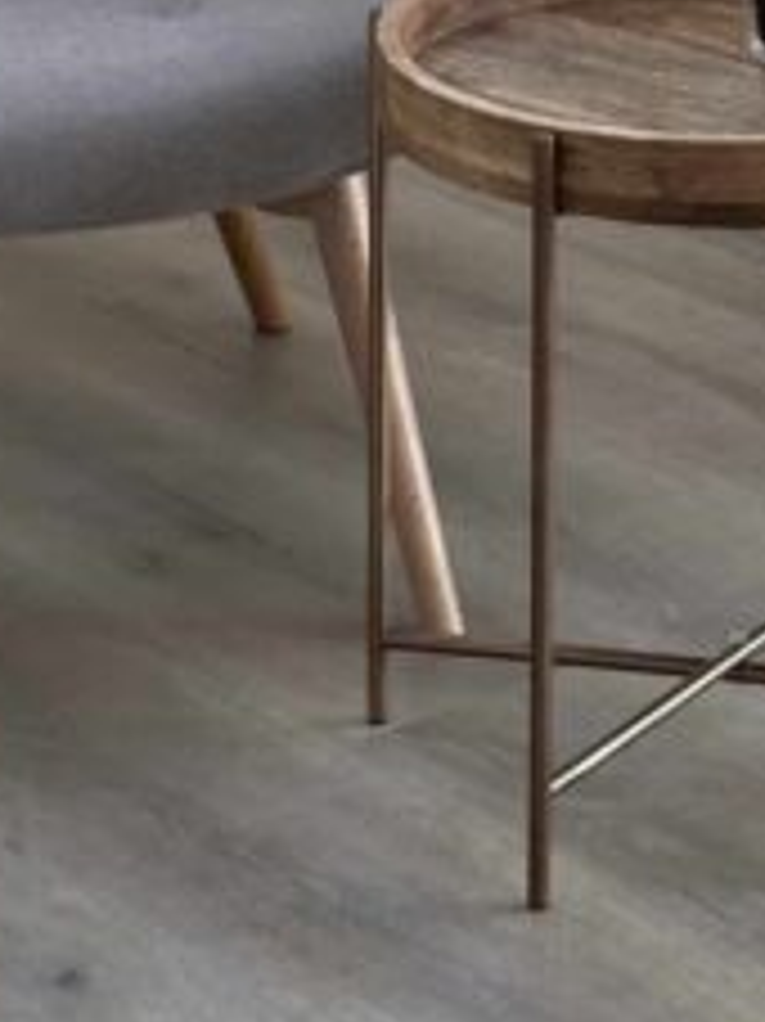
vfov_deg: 11.0
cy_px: -729
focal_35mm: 169
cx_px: 706
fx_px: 4984
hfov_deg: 8.7
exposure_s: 1/110
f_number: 1.78
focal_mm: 6.86
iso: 80
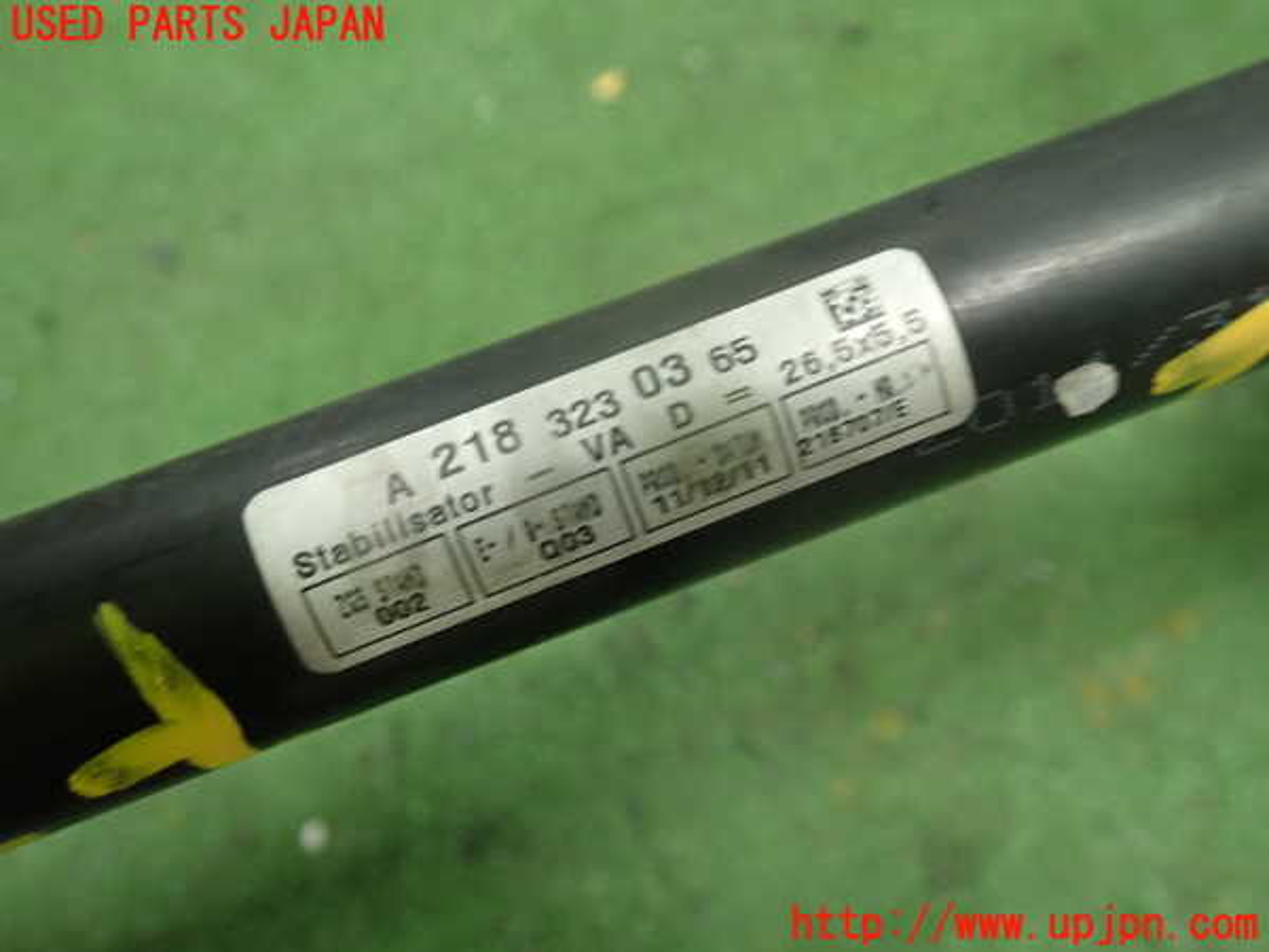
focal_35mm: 30
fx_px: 1100
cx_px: 634
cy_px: 476
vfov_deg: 46.8
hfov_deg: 60.0
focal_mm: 5.4
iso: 250
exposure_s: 1/30
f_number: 2.3
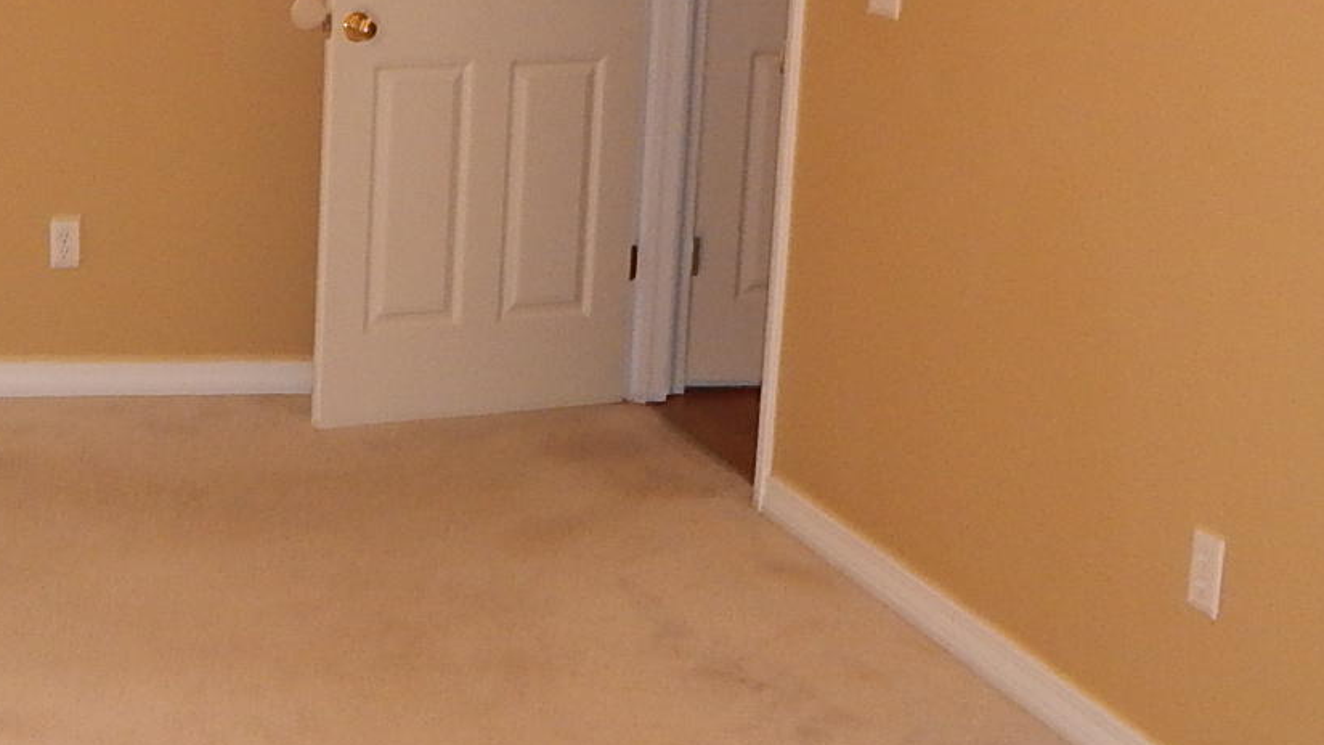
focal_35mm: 69
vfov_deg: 17.4
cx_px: -48
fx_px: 2422
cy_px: 194
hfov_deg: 28.4
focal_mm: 4
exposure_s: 1/30
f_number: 3
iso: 200
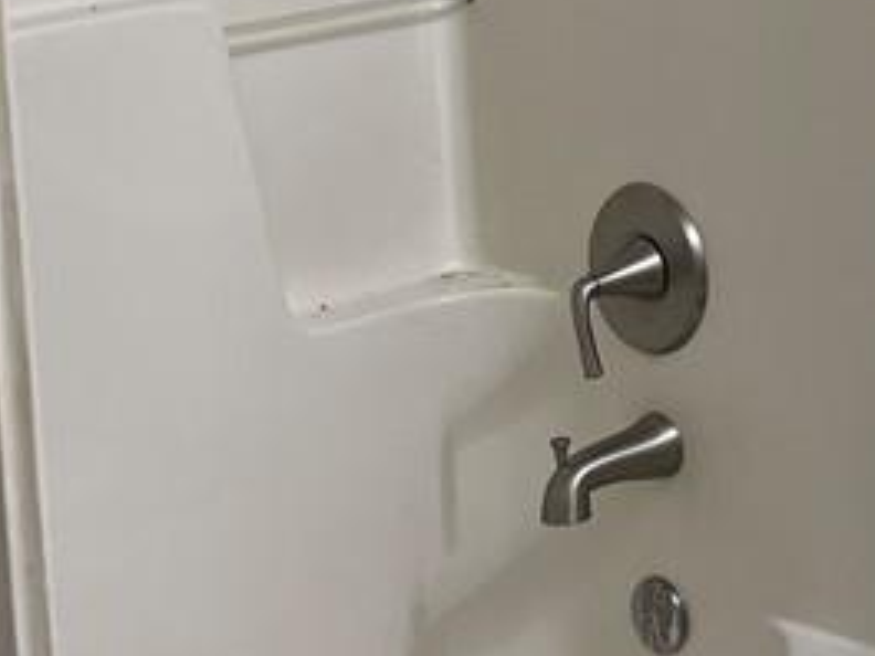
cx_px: 1183
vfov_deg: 14.6
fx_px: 2452
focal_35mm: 97
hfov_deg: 18.6
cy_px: -212
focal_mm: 5.1
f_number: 1.6
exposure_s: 1/120
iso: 80
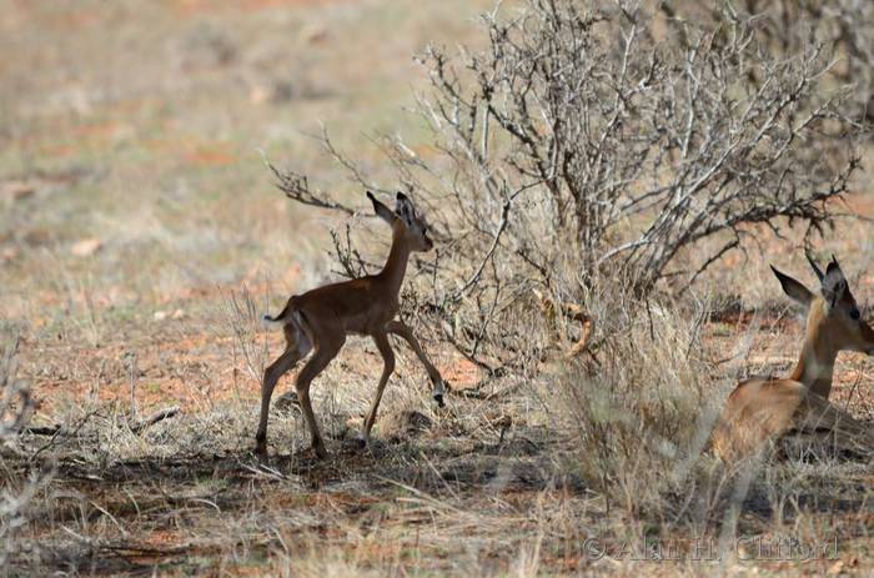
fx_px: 14530
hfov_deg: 3.4
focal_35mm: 600
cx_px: 437
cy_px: 289
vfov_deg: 2.3
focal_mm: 400
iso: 220
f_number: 5.6
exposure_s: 1/640
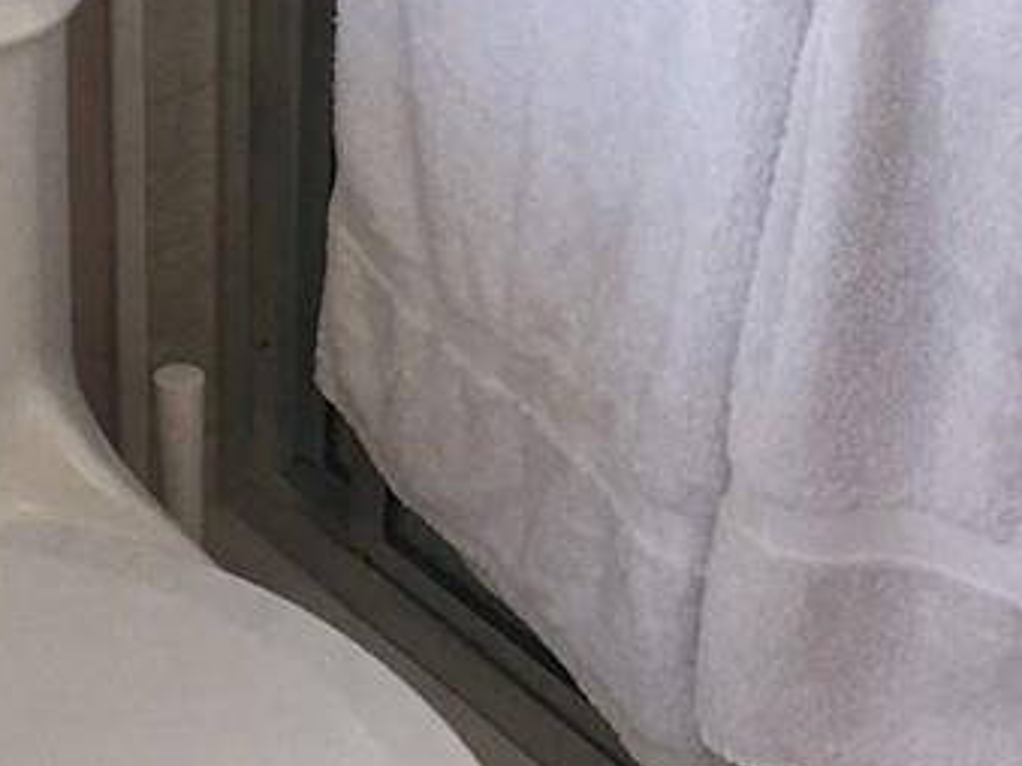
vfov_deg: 10.6
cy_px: -256
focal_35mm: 137
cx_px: 350
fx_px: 4043
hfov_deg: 14.4
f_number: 2.2
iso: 32
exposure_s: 1/30
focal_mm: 4.15
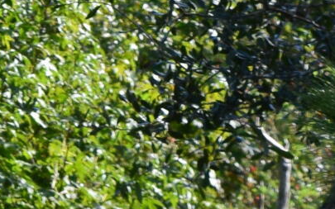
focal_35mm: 544
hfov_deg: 3.7
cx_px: -750
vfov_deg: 2.4
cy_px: -147
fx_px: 4966
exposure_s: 1/200
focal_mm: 48
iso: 400
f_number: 10
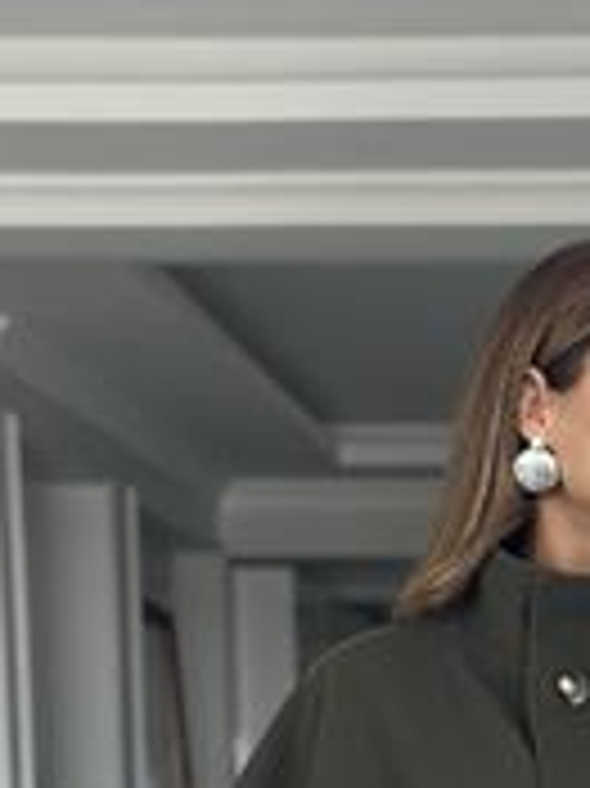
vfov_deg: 13.6
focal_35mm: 139
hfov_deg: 10.6
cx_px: 563
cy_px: 1049
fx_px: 3163
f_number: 1.78
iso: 400
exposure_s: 1/40
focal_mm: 6.86
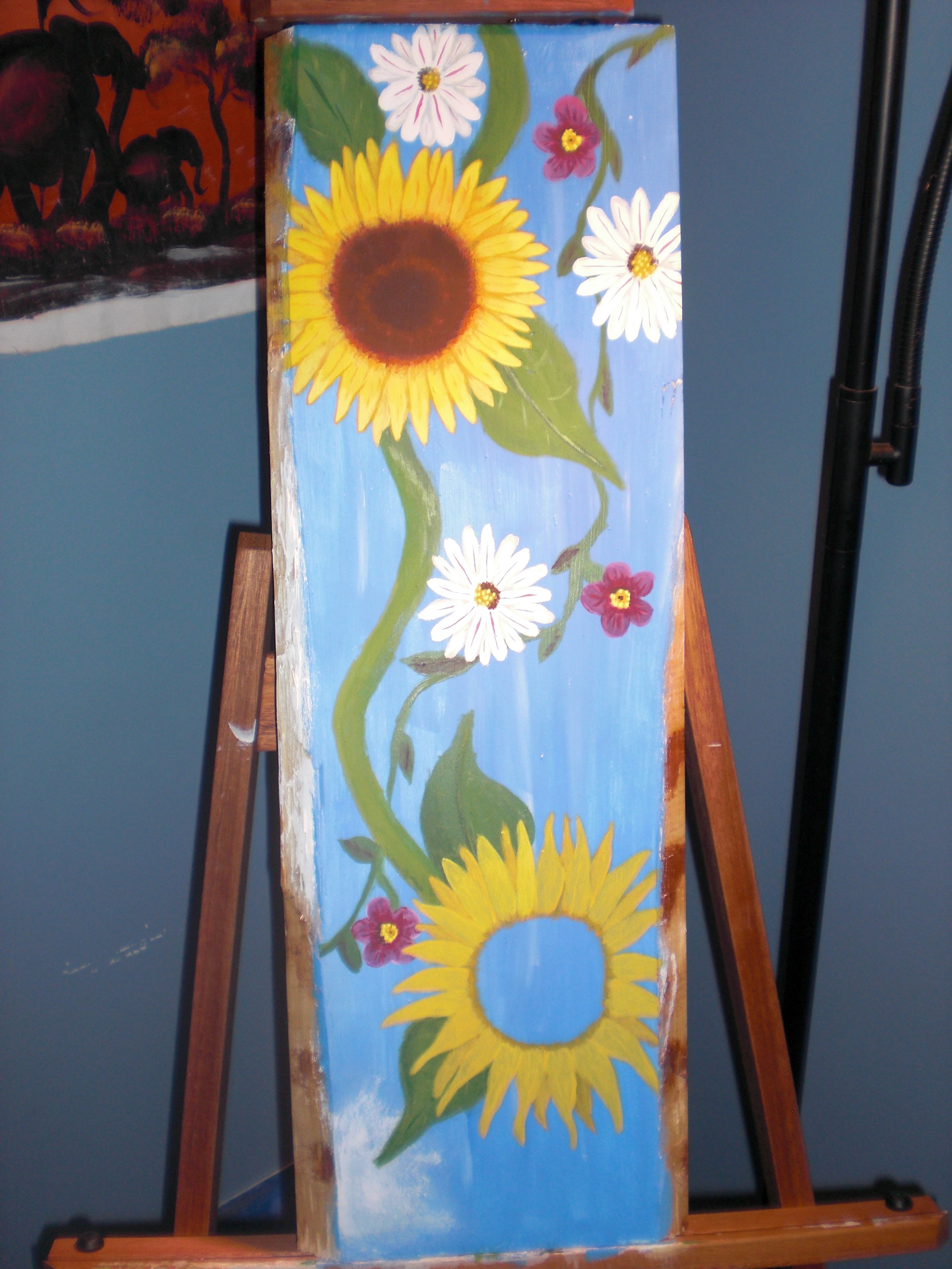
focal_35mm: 38
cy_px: 634
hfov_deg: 37.7
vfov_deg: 49.0
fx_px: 1393
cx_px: 476
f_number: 3.1
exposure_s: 1/60
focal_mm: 6.3
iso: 100
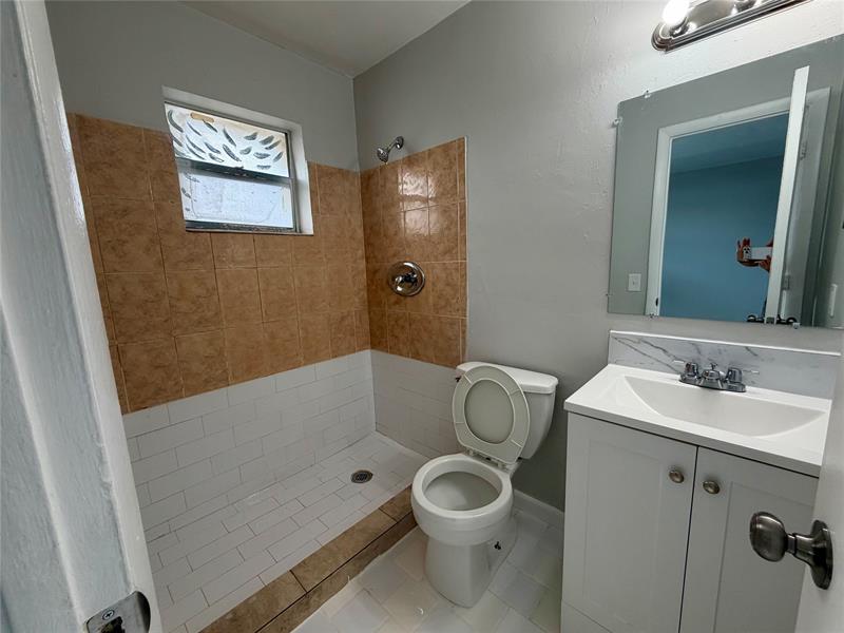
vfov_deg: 85.7
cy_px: 316
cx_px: 422
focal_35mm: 14
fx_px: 341
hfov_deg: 102.1
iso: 100
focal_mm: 2.22
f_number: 2.2
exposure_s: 1/121
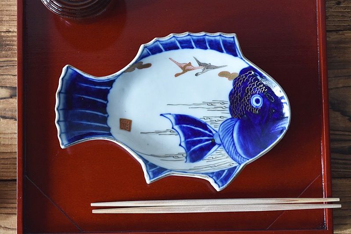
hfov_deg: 24.6
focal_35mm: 82
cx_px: 176
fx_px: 804
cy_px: 117
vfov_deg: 16.5
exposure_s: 1/6
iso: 800
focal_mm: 55
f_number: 5.6
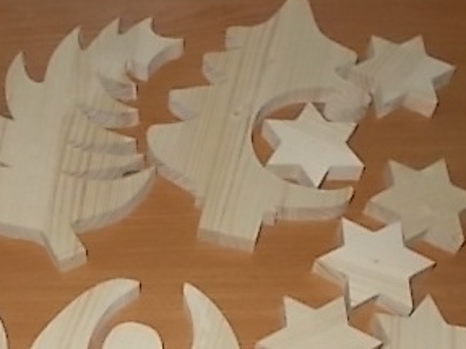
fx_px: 780
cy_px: 304
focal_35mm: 58
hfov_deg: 32.9
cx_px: 151
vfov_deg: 24.6
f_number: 3.2
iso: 200
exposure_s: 1/25
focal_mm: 4.6
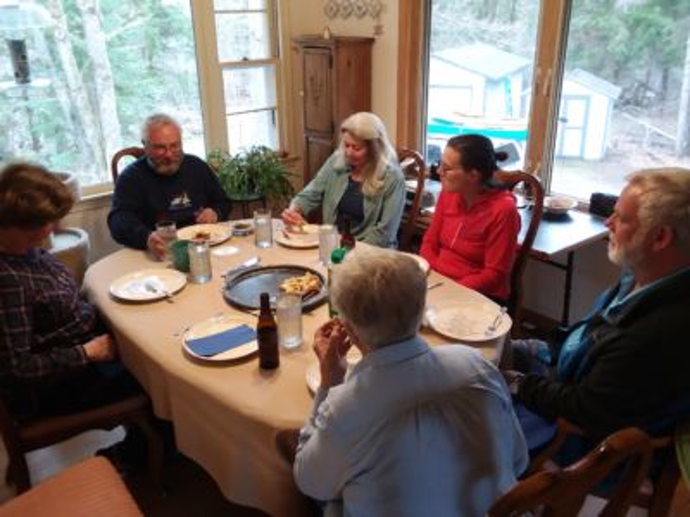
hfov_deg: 61.7
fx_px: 578
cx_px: 345
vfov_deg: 48.2
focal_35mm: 29
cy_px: 258
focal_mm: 2.47
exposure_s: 1/30
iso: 125
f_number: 1.9
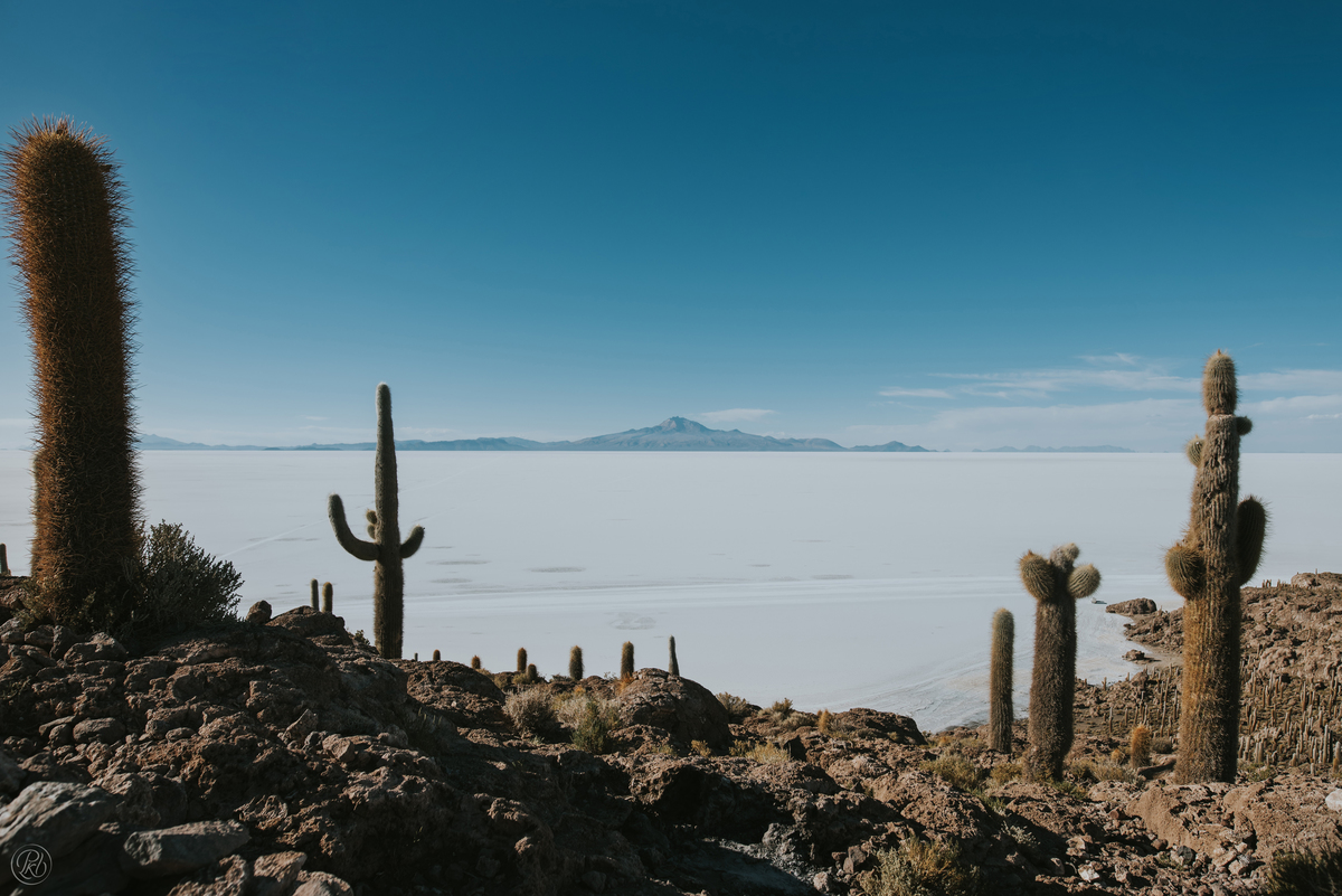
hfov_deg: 73.7
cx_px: 671
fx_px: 895
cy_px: 448
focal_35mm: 24
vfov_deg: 53.2
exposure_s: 1/1250
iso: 125
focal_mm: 24
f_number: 5.6
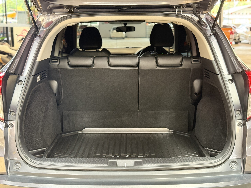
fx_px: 348
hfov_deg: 39.7
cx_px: 126
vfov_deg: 30.3
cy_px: 94
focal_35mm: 48
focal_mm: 6.76
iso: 250
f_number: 1.78
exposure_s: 1/43
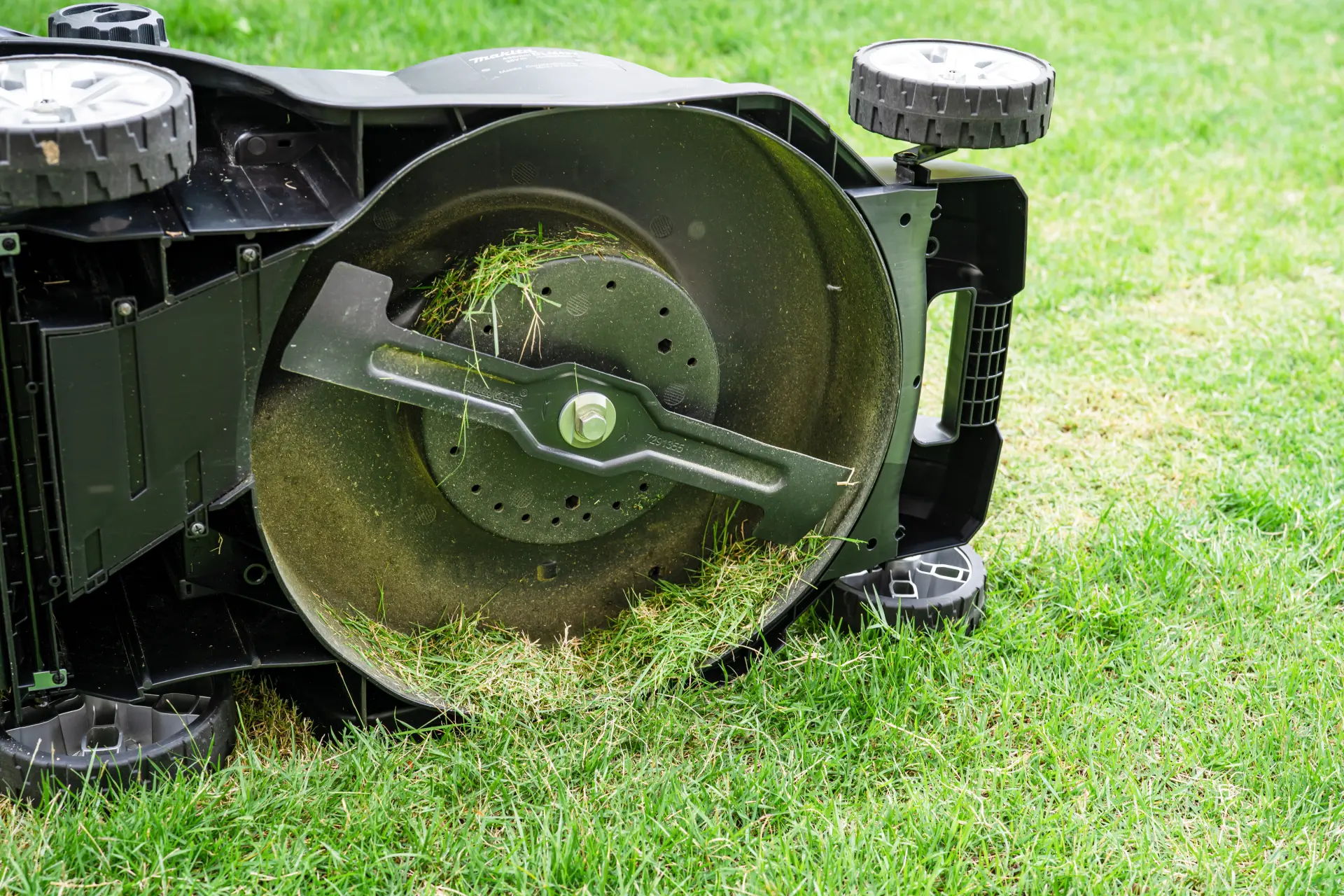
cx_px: 672
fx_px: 1867
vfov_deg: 27.0
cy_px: 448
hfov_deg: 39.6
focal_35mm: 50
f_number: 4.5
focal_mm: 50
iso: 125
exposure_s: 1/60
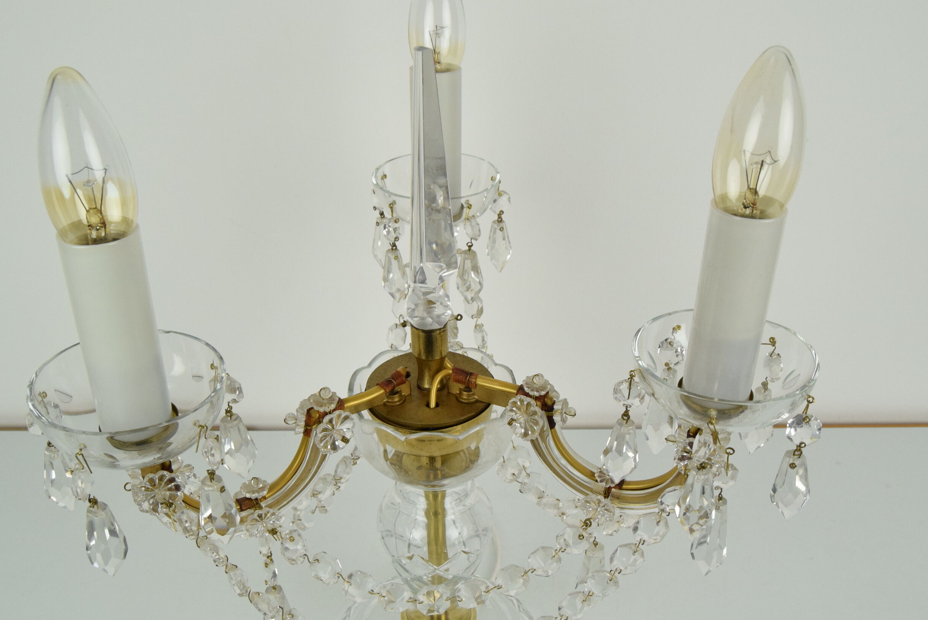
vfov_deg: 39.9
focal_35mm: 33
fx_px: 851
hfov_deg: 57.2
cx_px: 468
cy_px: 369
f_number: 9
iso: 1600
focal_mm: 18
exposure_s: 1/320
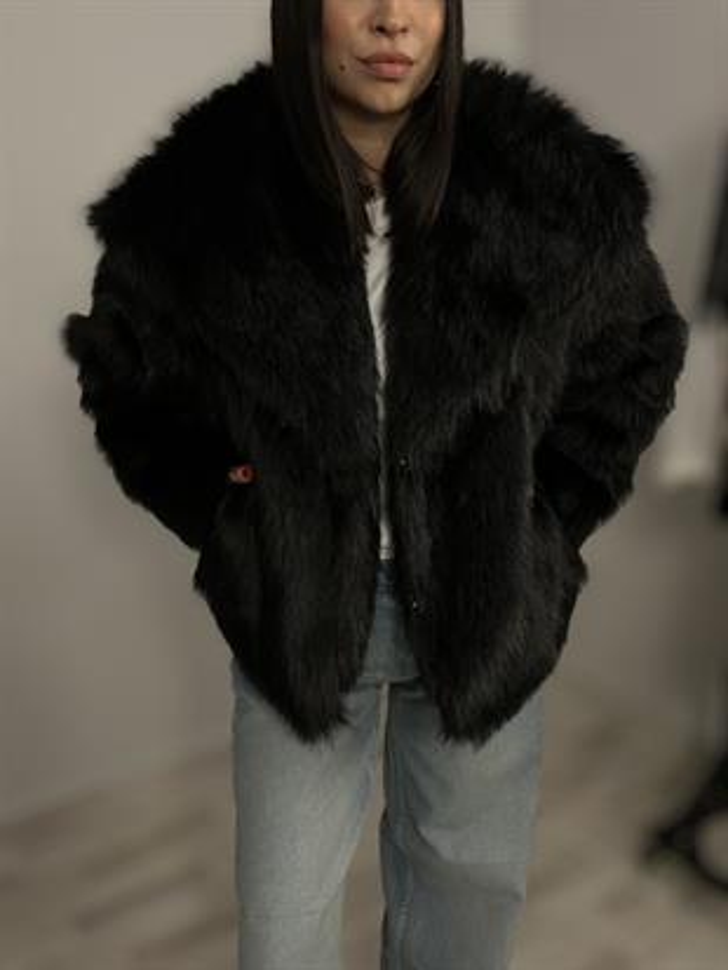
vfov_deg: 59.9
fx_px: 841
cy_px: 485
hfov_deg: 46.8
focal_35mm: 30
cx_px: 364
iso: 100
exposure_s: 1/50
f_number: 1.9
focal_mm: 2.69
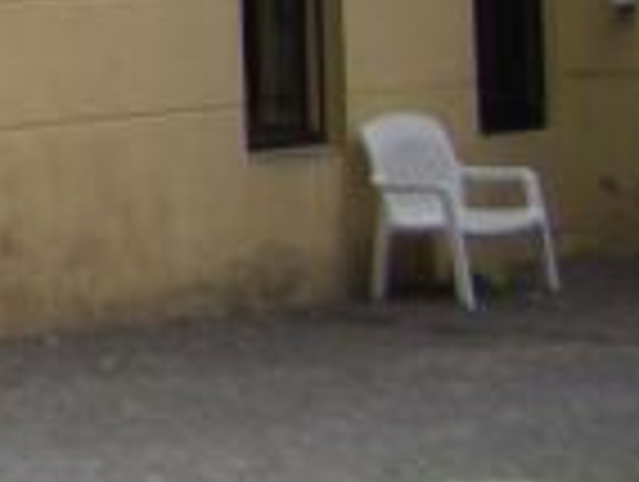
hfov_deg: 8.8
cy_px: -680
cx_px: -1058
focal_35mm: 197
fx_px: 3643
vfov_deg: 7.1
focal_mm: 5.8
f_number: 2.6
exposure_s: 1/250
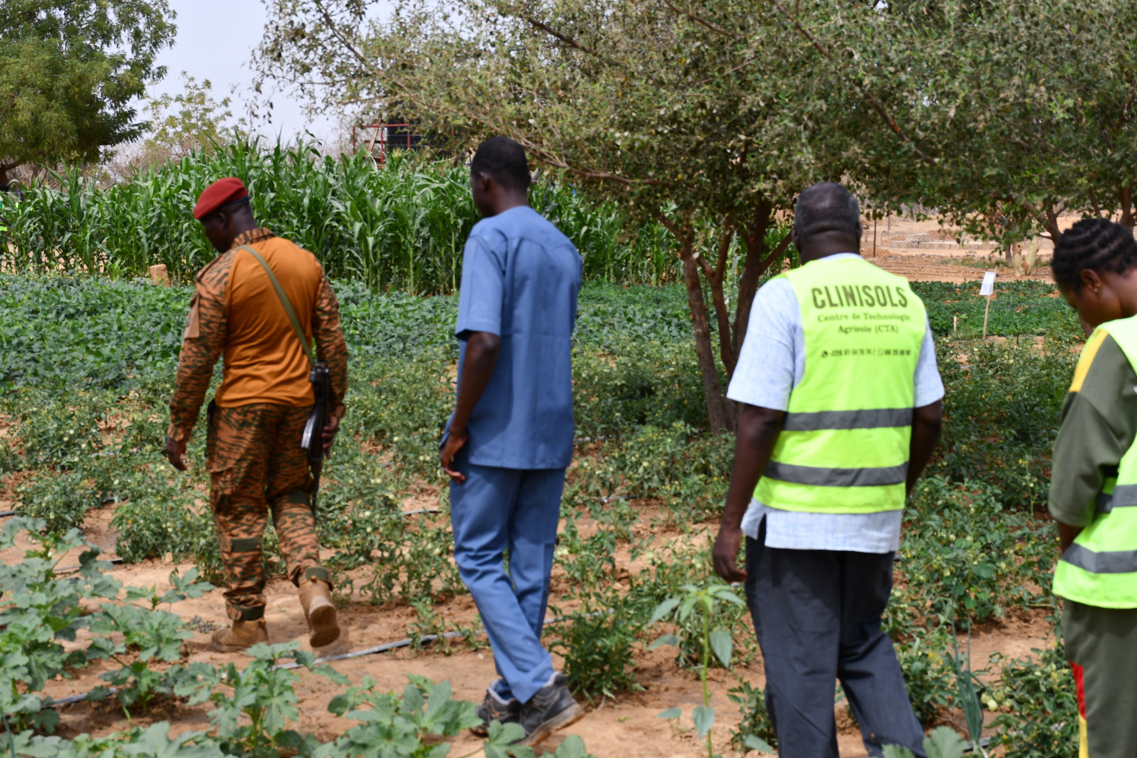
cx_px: 568
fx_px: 1990
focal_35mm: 63
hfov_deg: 31.9
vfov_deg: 21.6
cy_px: 379
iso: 100
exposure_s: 1/250
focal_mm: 42
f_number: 8
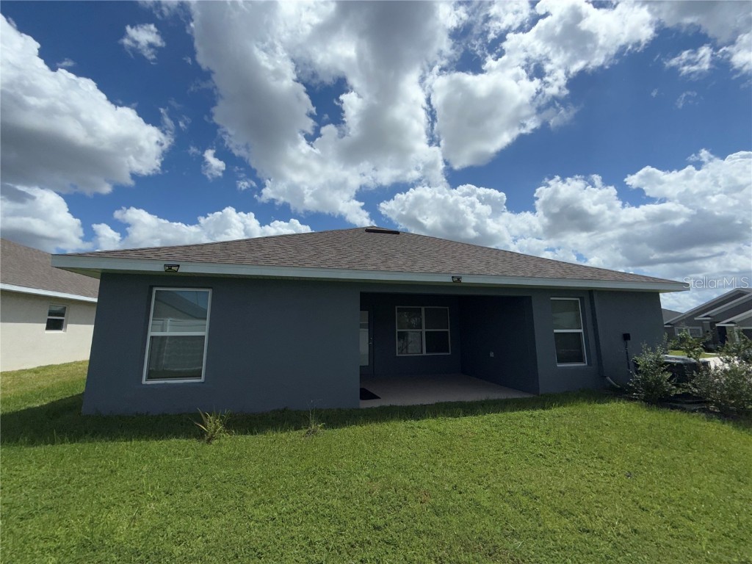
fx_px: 304
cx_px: 376
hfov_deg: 102.1
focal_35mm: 14
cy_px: 282
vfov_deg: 85.7
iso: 16
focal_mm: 2.22
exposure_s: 1/3891
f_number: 2.2
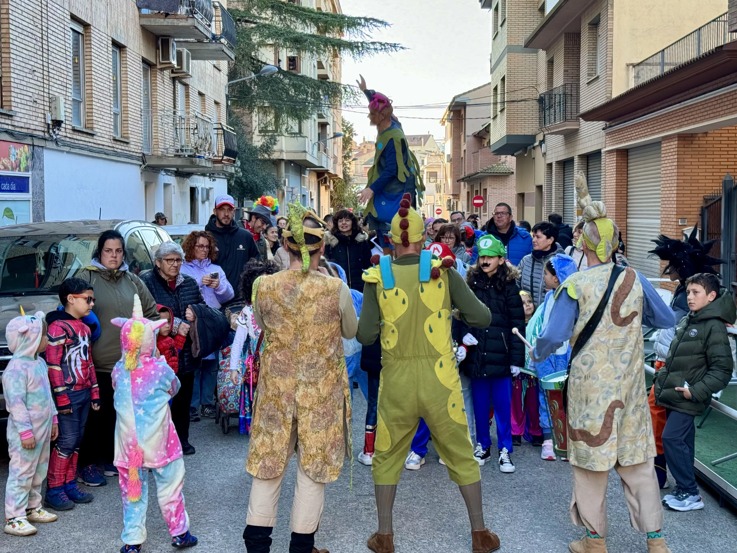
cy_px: 256
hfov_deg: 36.2
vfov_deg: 27.5
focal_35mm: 53
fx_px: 1128
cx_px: 377
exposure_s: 1/143
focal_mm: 6.86
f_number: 1.78
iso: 80
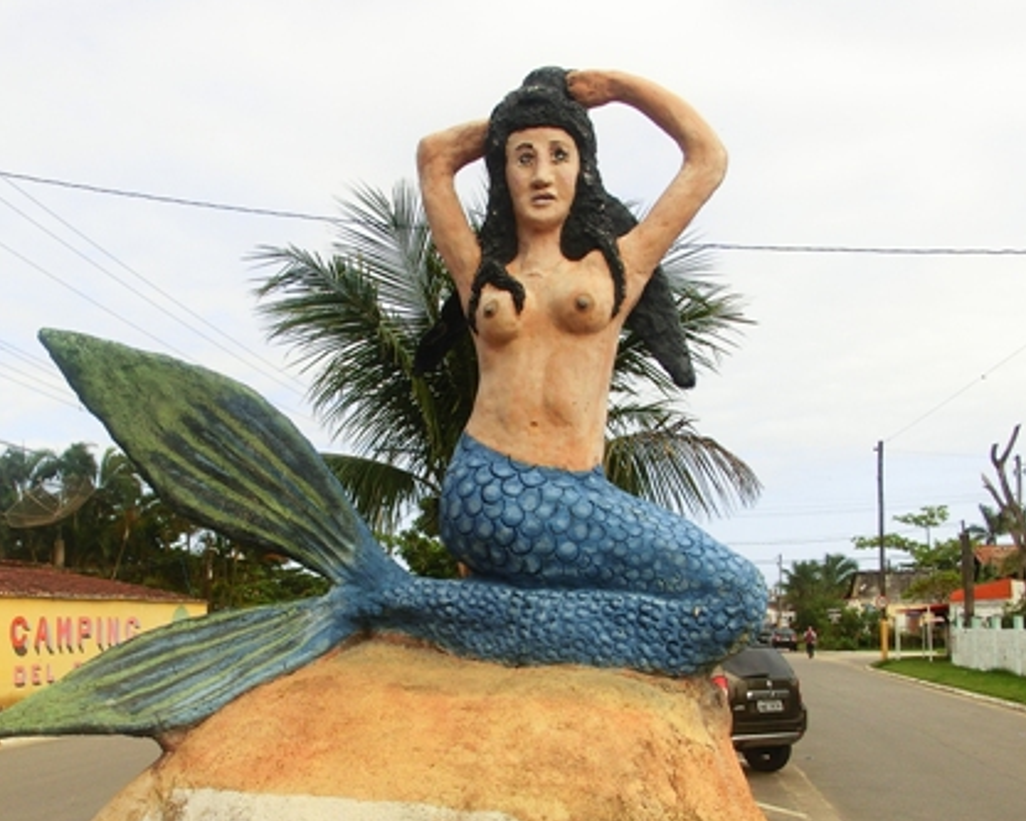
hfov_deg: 50.2
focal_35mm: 36
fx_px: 1093
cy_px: 560
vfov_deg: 40.6
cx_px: 461
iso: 100
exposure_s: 1/1000
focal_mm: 4.24
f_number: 3
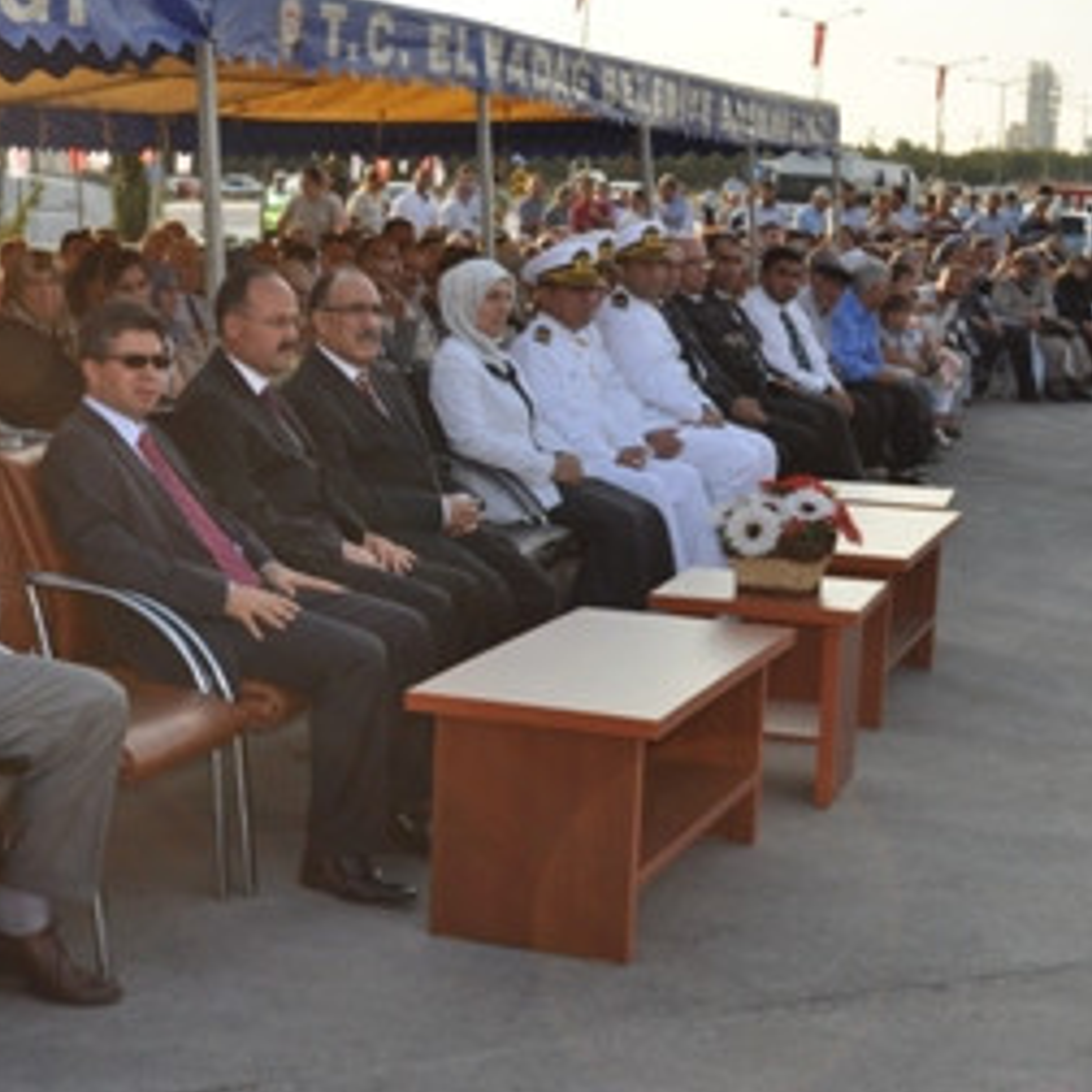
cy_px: 559
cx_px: 277
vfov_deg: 25.4
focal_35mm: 68
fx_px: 2427
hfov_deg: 25.1
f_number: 7.1
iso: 200
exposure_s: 1/200
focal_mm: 30
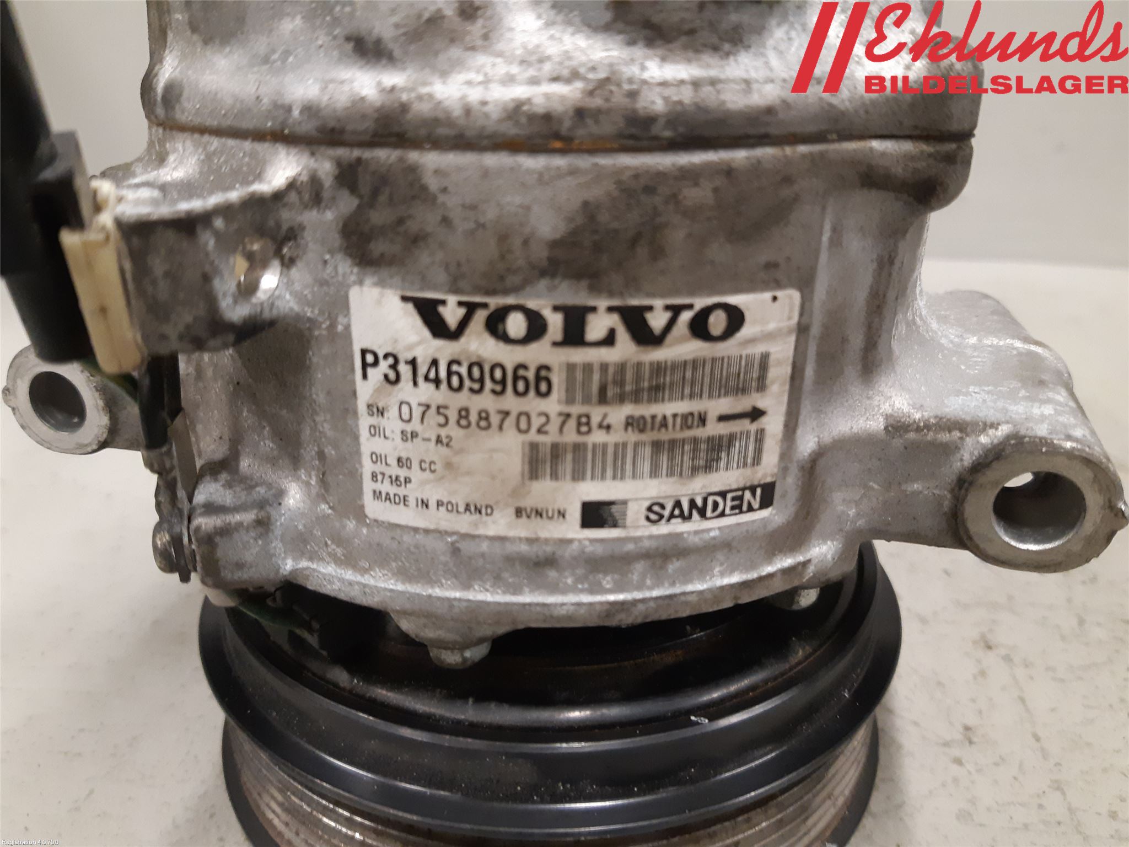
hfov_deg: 67.3
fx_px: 848
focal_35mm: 26
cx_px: 564
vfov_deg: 53.1
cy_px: 424
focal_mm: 3.93
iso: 250
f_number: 1.7
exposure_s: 1/50
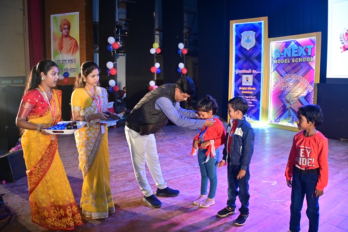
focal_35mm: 46
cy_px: 116
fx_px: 442
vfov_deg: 29.4
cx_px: 174
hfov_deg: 43.0
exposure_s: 1/125
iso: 640
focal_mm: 30.5
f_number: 5
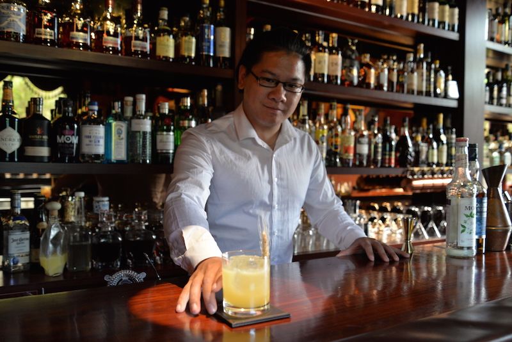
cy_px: 171
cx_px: 256
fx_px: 455
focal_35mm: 32
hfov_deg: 58.7
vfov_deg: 41.1
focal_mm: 32
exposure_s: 1/80
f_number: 4
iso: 1600
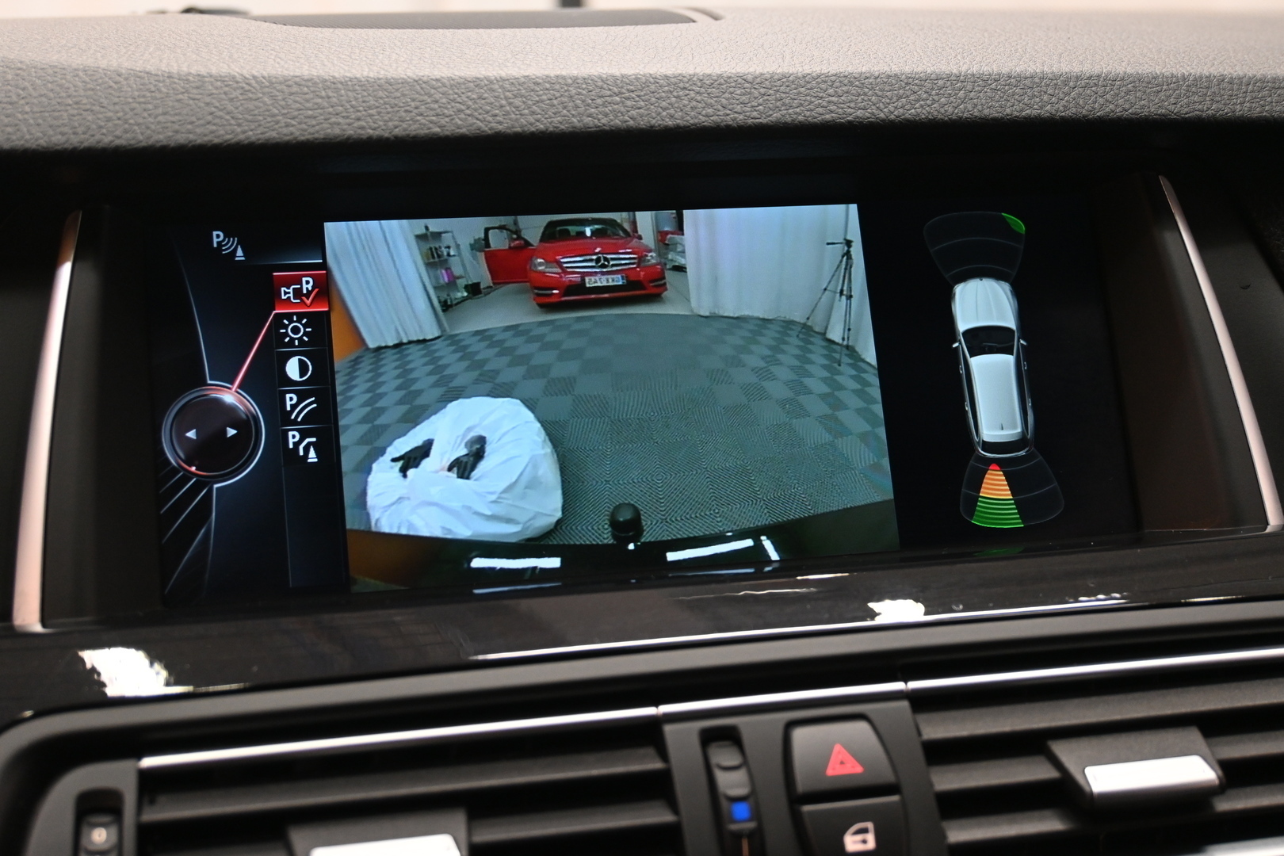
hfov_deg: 40.5
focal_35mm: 49
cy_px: 428
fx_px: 1739
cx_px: 642
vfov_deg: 27.7
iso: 1100
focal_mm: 32.5
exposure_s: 1/50
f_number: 5
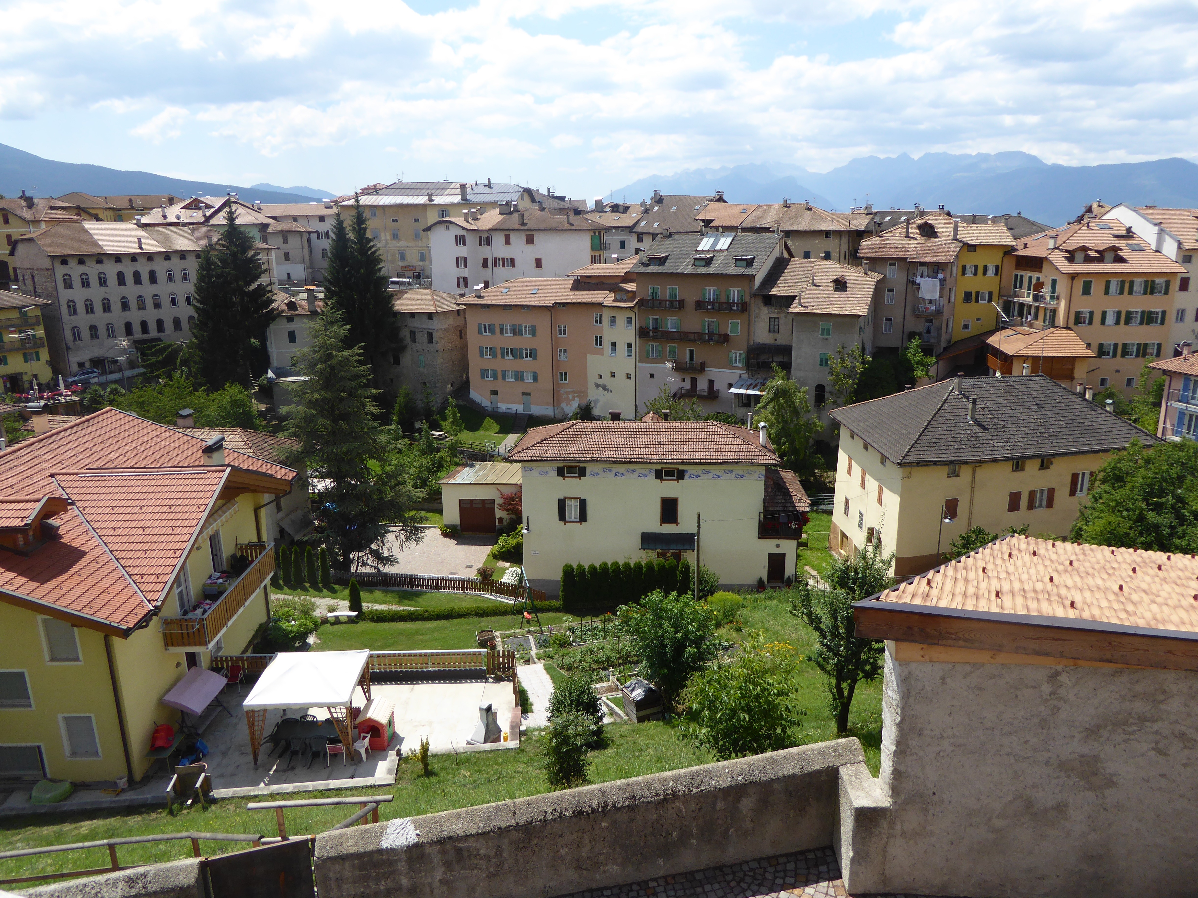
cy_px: 449
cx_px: 599
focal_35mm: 25
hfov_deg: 69.4
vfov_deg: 54.9
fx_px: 865
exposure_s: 1/1000
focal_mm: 4.3
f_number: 3.3
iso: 100
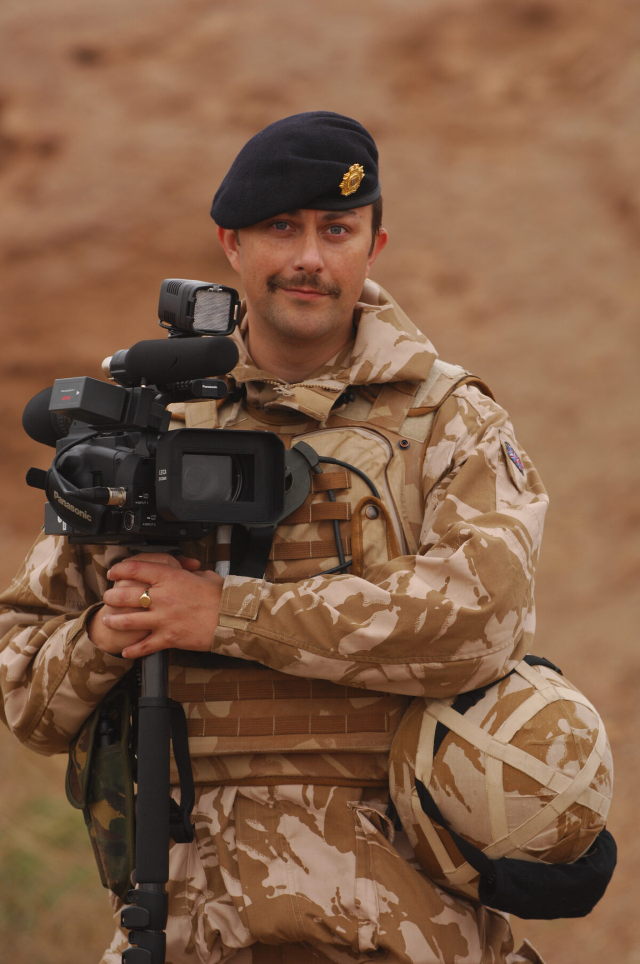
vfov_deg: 8.1
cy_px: 482
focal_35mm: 255
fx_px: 6818
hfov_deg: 5.4
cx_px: 320
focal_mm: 170
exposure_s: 1/100
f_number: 4
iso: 200
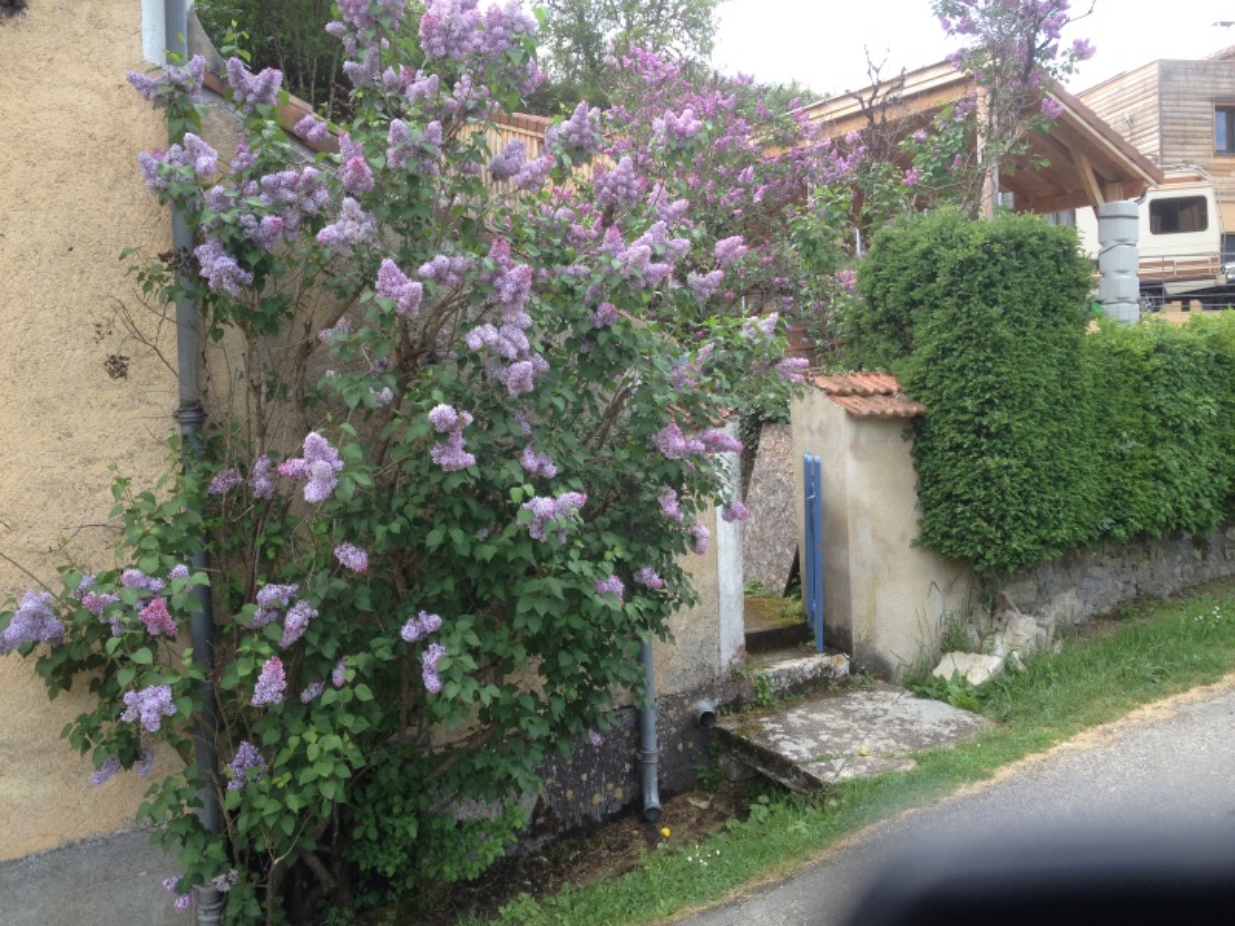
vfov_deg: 40.7
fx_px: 1249
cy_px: 463
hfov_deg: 52.6
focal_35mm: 35
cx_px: 618
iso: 50
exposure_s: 1/286
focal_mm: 4.28
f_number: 2.4
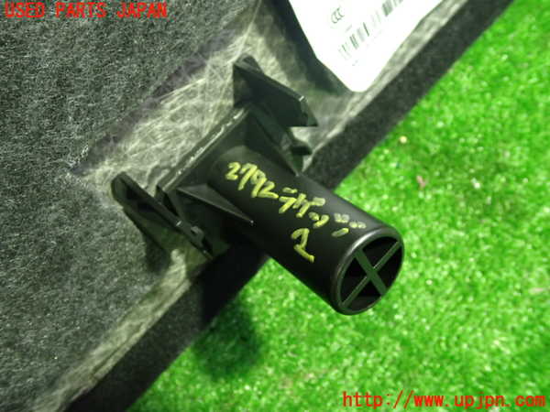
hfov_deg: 60.0
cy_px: 206
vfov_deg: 46.8
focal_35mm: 30
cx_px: 275
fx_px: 477
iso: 500
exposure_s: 1/30
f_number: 2.3
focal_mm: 5.4
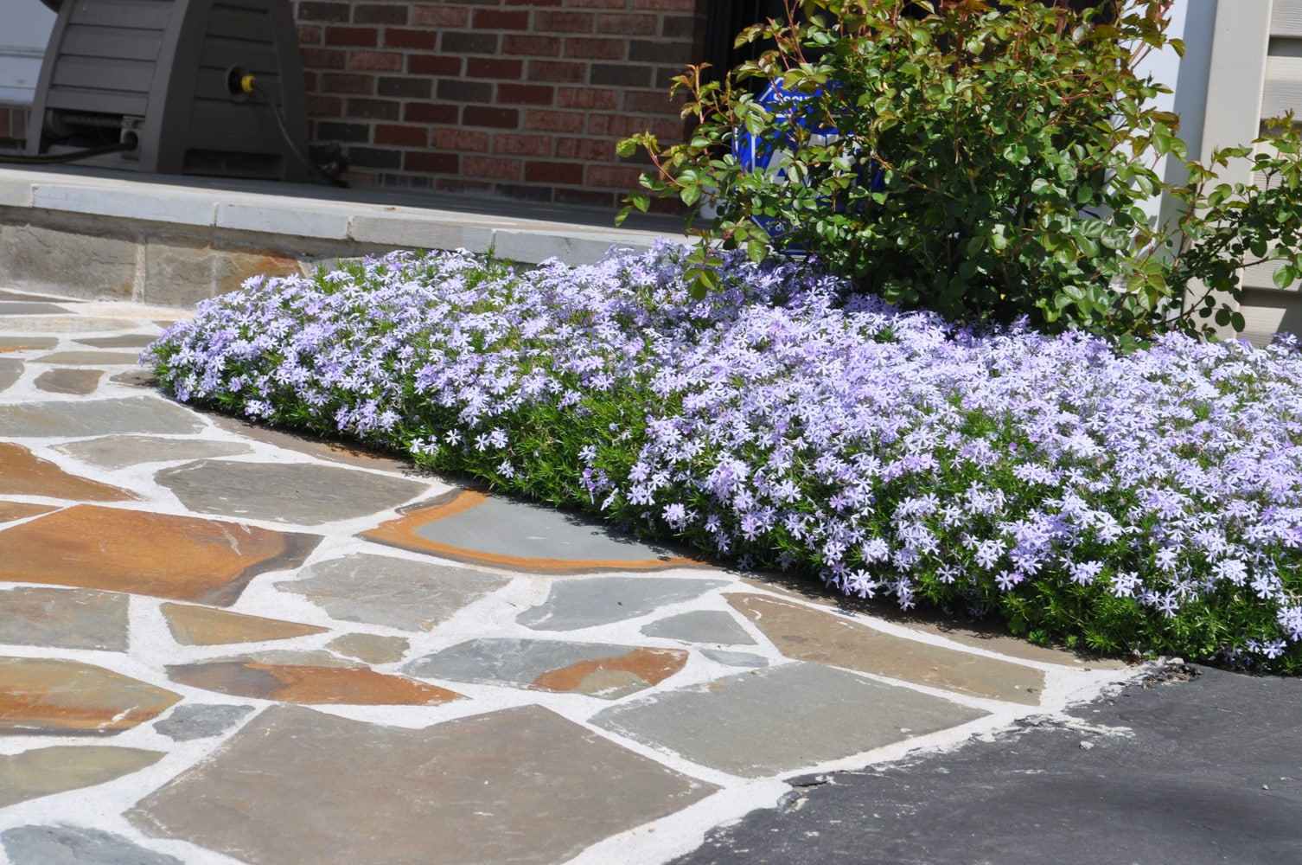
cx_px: 651
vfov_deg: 16.5
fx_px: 2980
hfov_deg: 24.6
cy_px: 432
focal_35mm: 82
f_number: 10
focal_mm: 55
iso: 200
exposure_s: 1/400
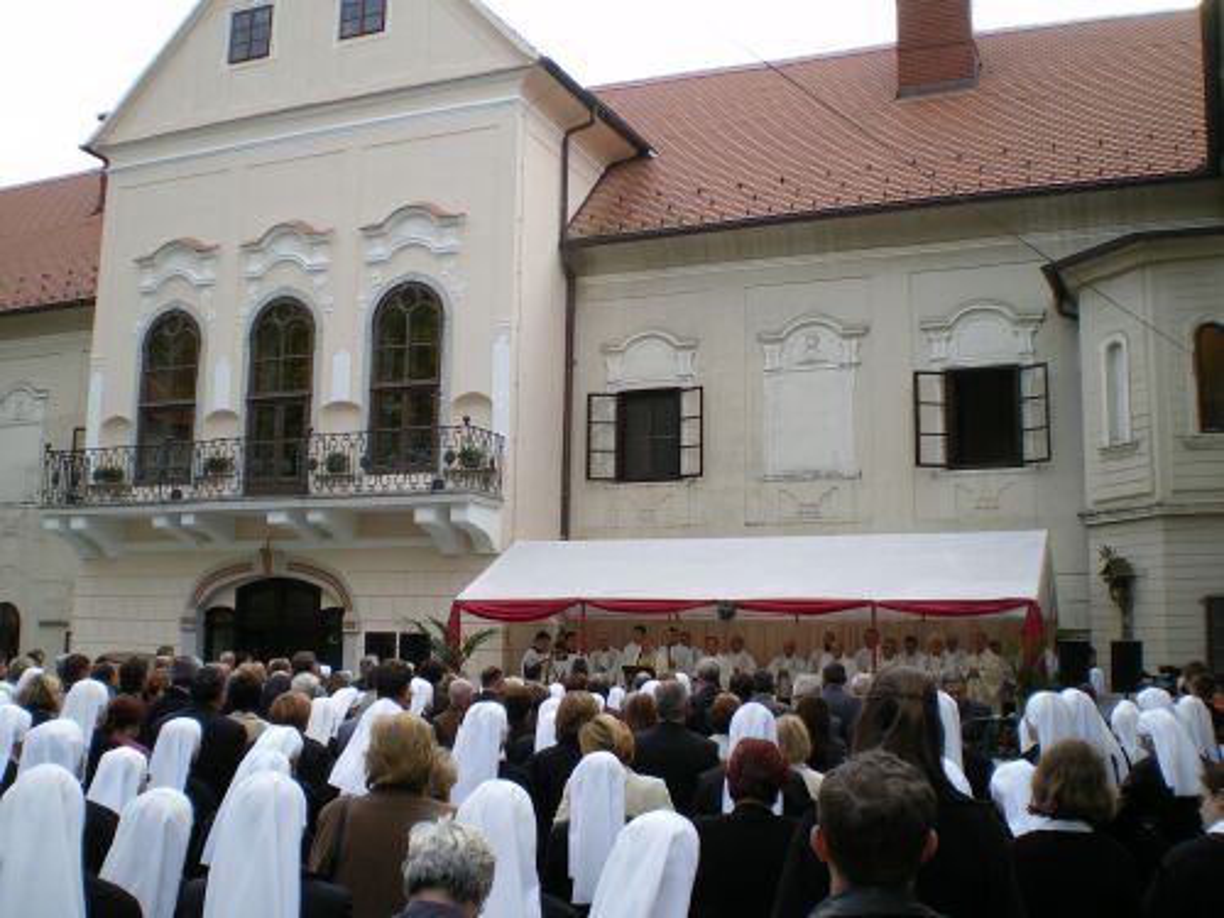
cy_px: 459
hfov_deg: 49.0
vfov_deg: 37.7
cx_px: 612
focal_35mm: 38
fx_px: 1344
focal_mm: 6.3
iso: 64
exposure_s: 1/100
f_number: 4.6
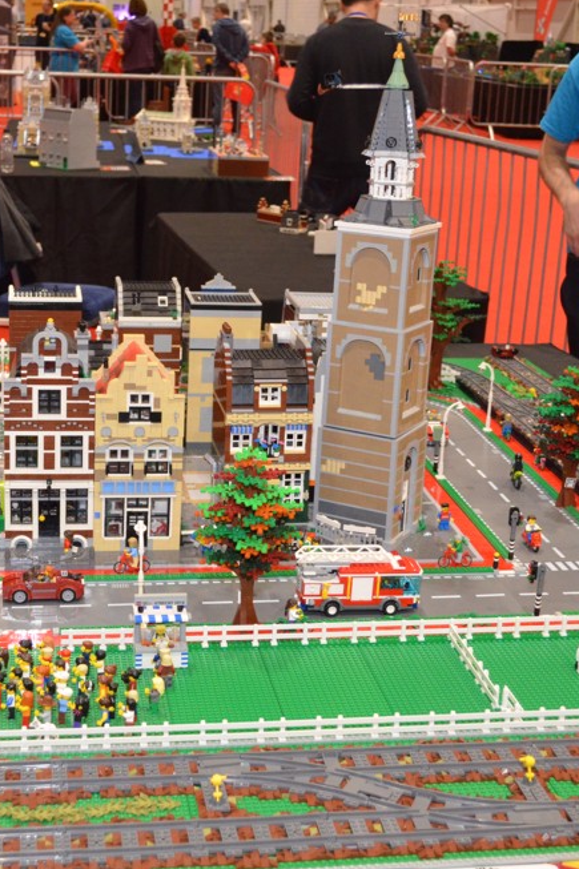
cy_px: 438
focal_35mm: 55
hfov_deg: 24.5
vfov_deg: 36.3
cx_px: 222
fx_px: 1327
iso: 2500
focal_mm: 24
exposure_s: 1/60
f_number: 4
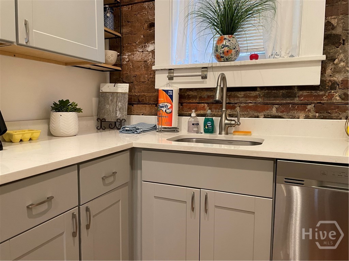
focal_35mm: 26
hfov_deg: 67.3
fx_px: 262
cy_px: 130
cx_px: 174
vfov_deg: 53.1
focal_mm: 4.2
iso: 160
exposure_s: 1/60
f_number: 1.6
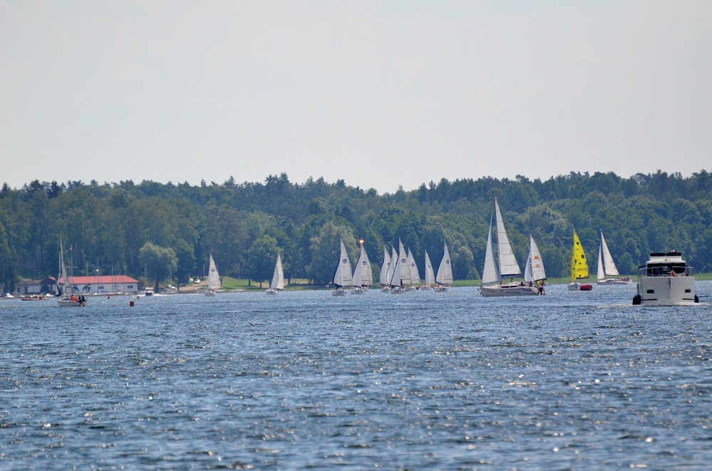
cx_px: 356
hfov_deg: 4.6
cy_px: 236
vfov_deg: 3.0
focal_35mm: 450
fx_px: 8879
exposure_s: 1/8000
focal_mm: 300
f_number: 5.6
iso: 1250
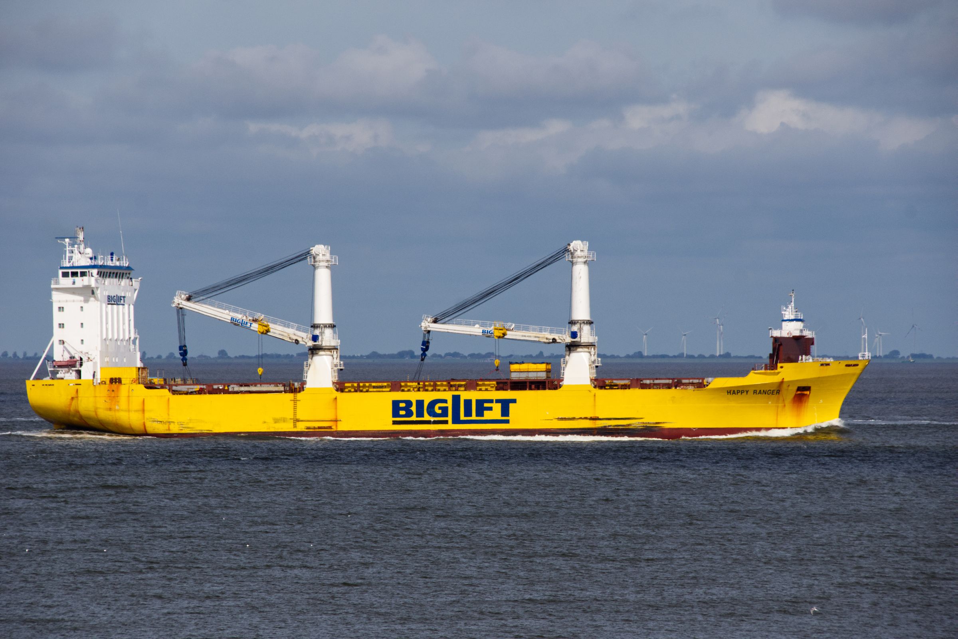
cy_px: 320
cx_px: 479
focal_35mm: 345
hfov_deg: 6.0
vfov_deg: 4.0
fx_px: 9180
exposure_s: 1/640
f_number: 11
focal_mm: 230
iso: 400
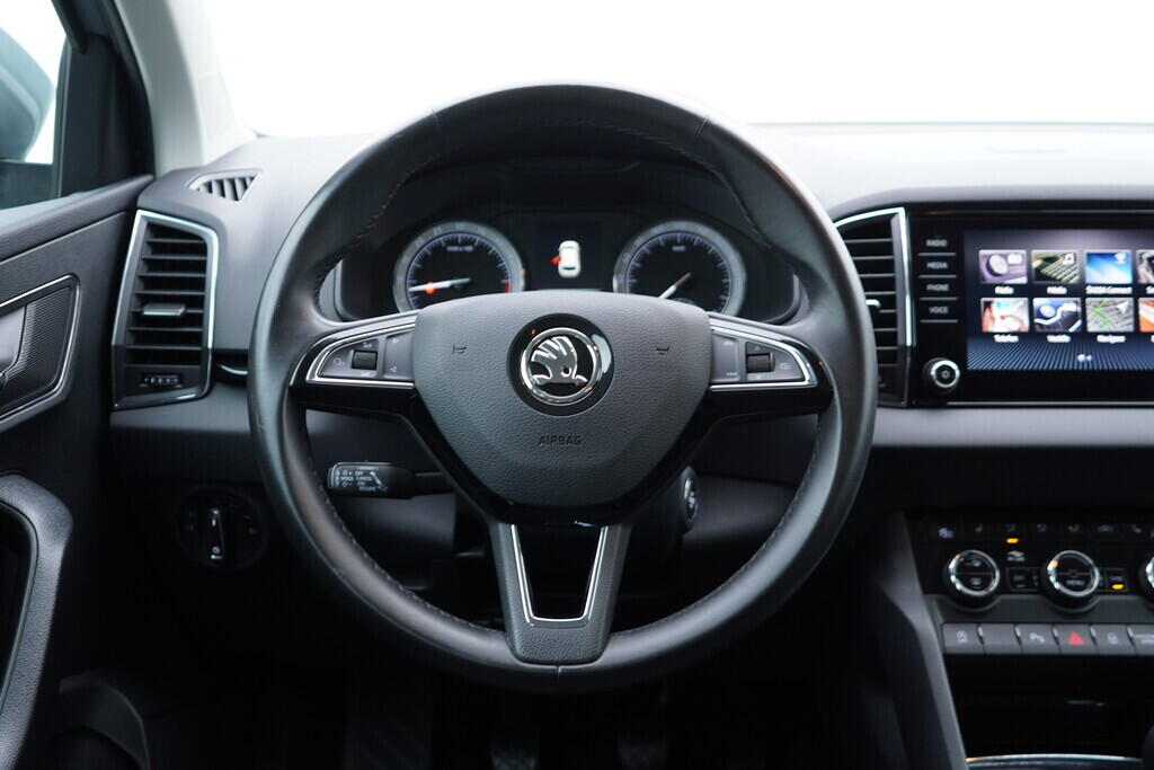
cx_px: 577
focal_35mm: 36
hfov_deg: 53.1
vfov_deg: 36.9
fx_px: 1154
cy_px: 385
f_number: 2.8
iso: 320
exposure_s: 1/40
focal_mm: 24
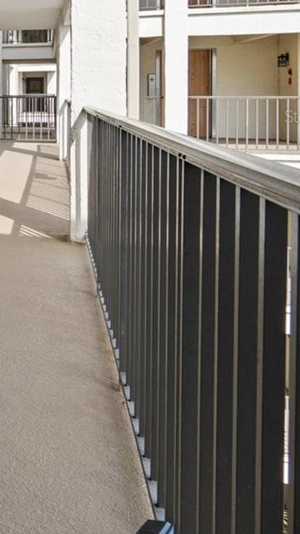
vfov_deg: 38.5
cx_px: -336
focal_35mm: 52
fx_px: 736
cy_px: 116
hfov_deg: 16.3
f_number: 8
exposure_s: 1/250
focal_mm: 19
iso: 320
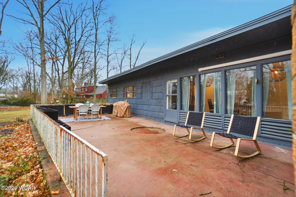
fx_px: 123
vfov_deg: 77.3
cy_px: 98
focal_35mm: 15
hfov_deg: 100.4
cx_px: 148
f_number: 5.6
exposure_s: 1/500
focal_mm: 10
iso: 125
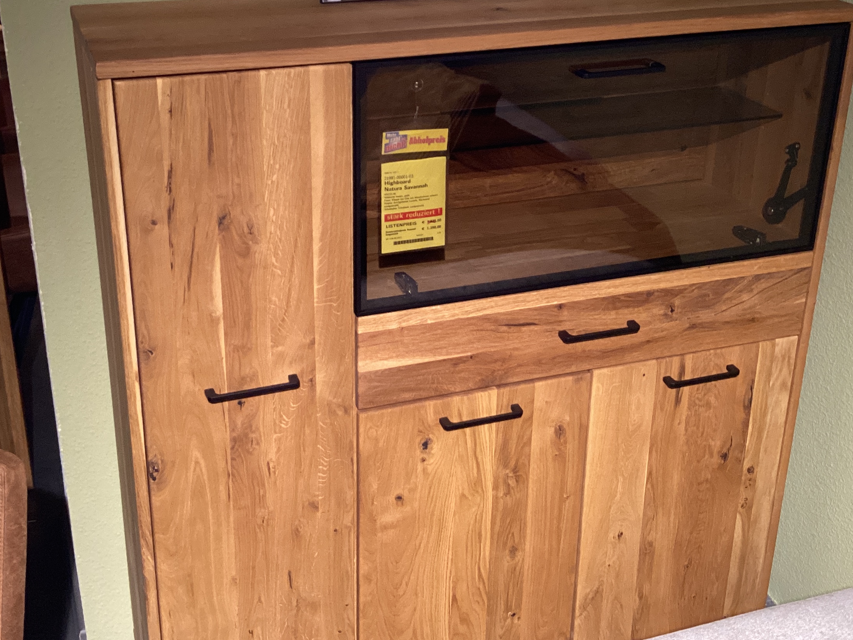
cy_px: 249
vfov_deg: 31.4
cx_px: 406
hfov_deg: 41.2
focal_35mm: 46
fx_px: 1134
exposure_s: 1/50
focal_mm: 3.3
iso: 320
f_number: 2.4
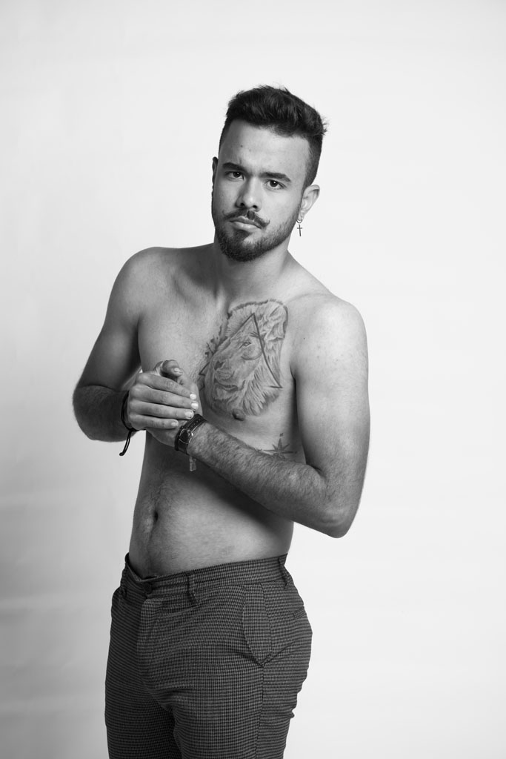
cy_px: 380
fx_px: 2213
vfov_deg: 19.5
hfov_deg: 13.0
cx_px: 253
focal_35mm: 105
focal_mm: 105
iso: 100
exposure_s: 1/160
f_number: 5.6
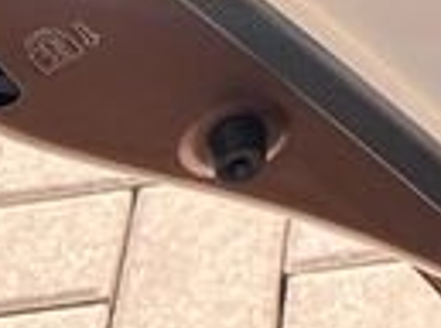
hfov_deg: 8.3
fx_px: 2630
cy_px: -847
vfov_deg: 6.2
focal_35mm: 207
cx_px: 1265
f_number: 1.6
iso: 50
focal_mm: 5.1
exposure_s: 1/598
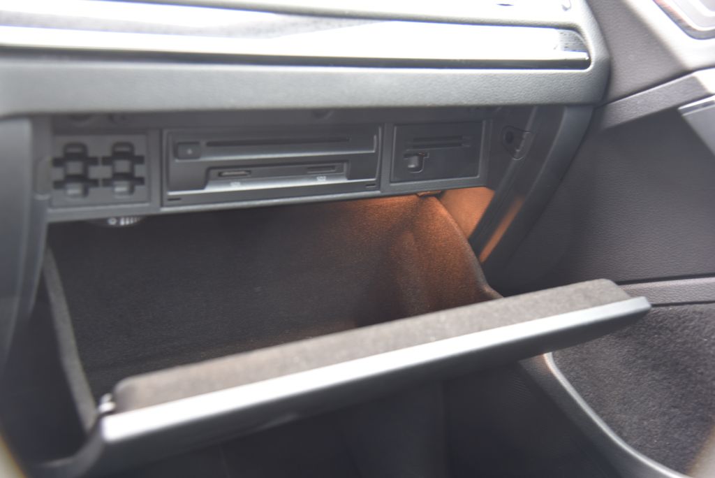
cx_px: 358
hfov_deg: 44.5
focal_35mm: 44
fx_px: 874
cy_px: 239
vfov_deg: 30.6
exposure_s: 1/8
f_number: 4
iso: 500
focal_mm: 44
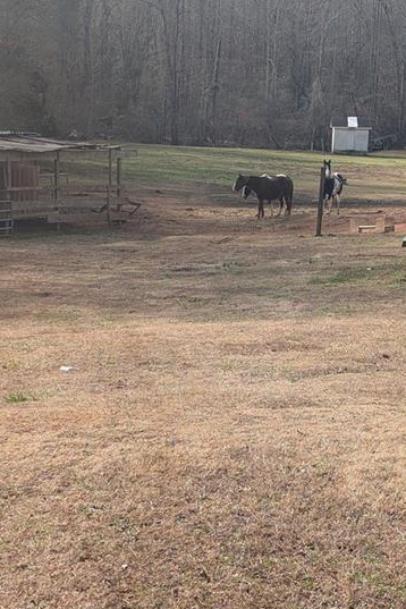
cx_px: 286
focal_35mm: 73
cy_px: 397
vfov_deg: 27.6
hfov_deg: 18.6
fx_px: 1235
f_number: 1.68
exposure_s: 1/447
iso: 21
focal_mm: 6.9
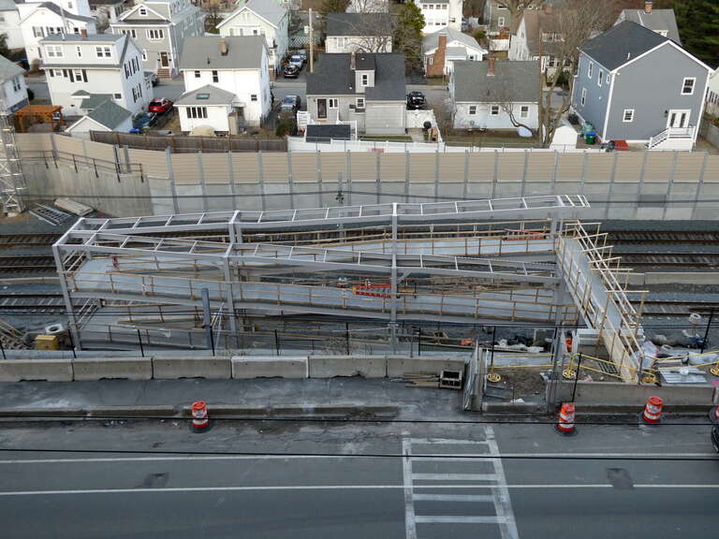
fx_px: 685
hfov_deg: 55.4
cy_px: 270
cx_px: 360
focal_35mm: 33
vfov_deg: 42.9
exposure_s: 1/160
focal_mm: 5.8
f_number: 3.6
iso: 80
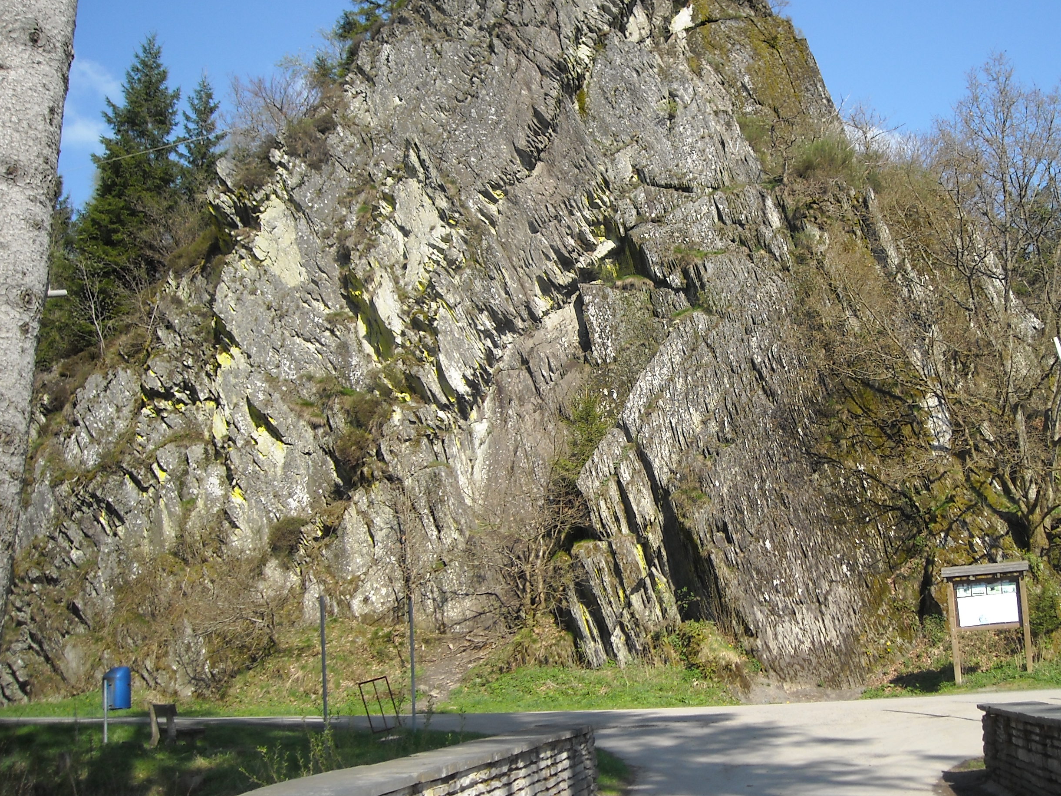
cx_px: 653
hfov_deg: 42.7
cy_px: 336
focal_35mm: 44
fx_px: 1349
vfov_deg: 32.8
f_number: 5.6
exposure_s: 1/176
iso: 64
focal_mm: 5.7
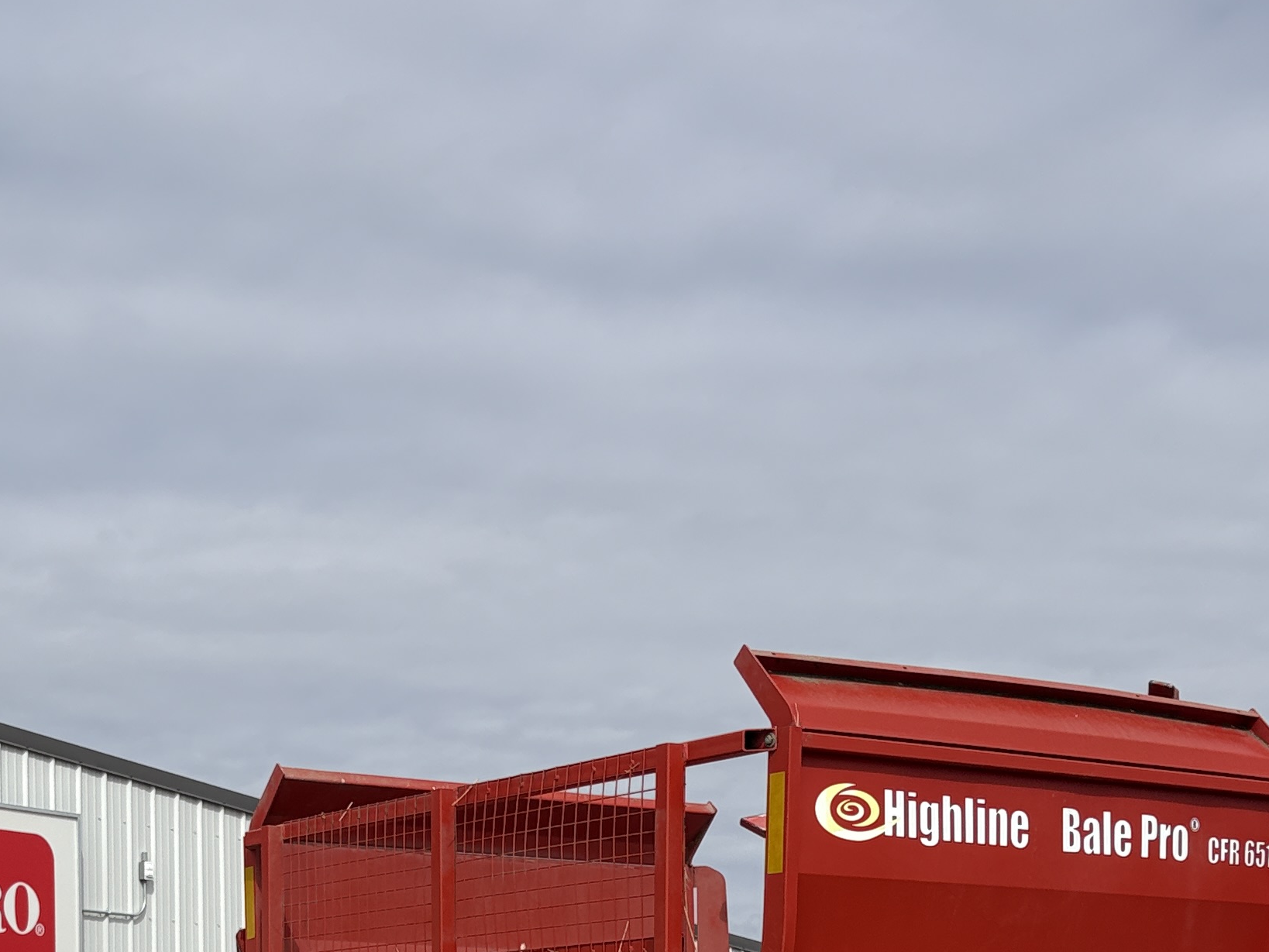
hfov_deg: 30.0
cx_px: 417
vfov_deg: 21.4
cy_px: 1126
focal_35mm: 64
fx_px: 2347
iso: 50
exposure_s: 1/6329
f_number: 1.6
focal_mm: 5.96
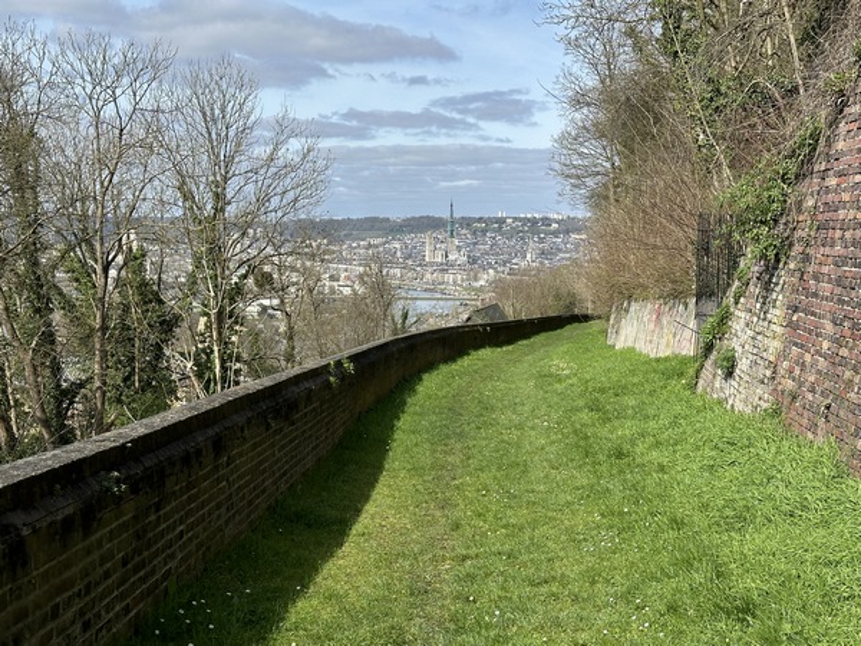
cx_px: 430
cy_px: 323
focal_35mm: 48
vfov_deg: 30.3
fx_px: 1194
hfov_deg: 39.7
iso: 64
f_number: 1.78
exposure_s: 1/3876
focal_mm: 6.86
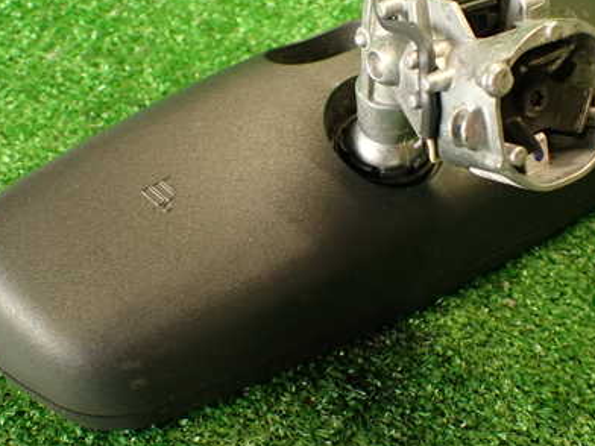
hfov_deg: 38.9
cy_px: 187
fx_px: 842
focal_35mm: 49
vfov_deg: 29.6
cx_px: 316
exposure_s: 1/30
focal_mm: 5.79
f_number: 2.4
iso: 400
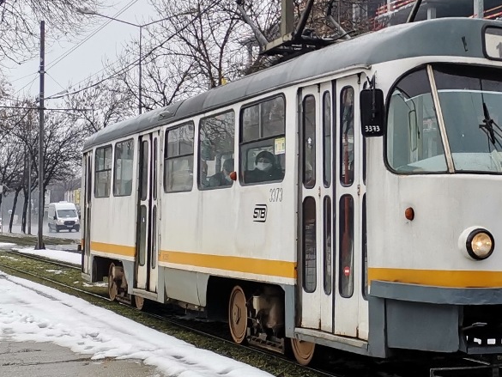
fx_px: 1015
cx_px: 423
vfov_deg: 21.0
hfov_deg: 27.1
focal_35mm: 70
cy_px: 157
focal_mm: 4.75
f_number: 1.8
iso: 50
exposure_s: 1/766
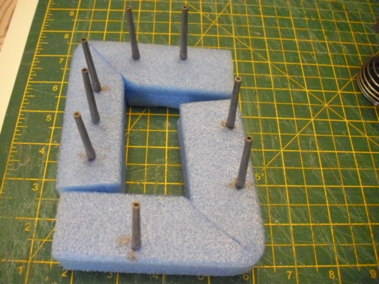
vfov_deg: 37.7
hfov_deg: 49.0
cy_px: 142
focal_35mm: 38
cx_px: 190
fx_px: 416
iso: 800
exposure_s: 1/50
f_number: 2.8
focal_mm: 6.2
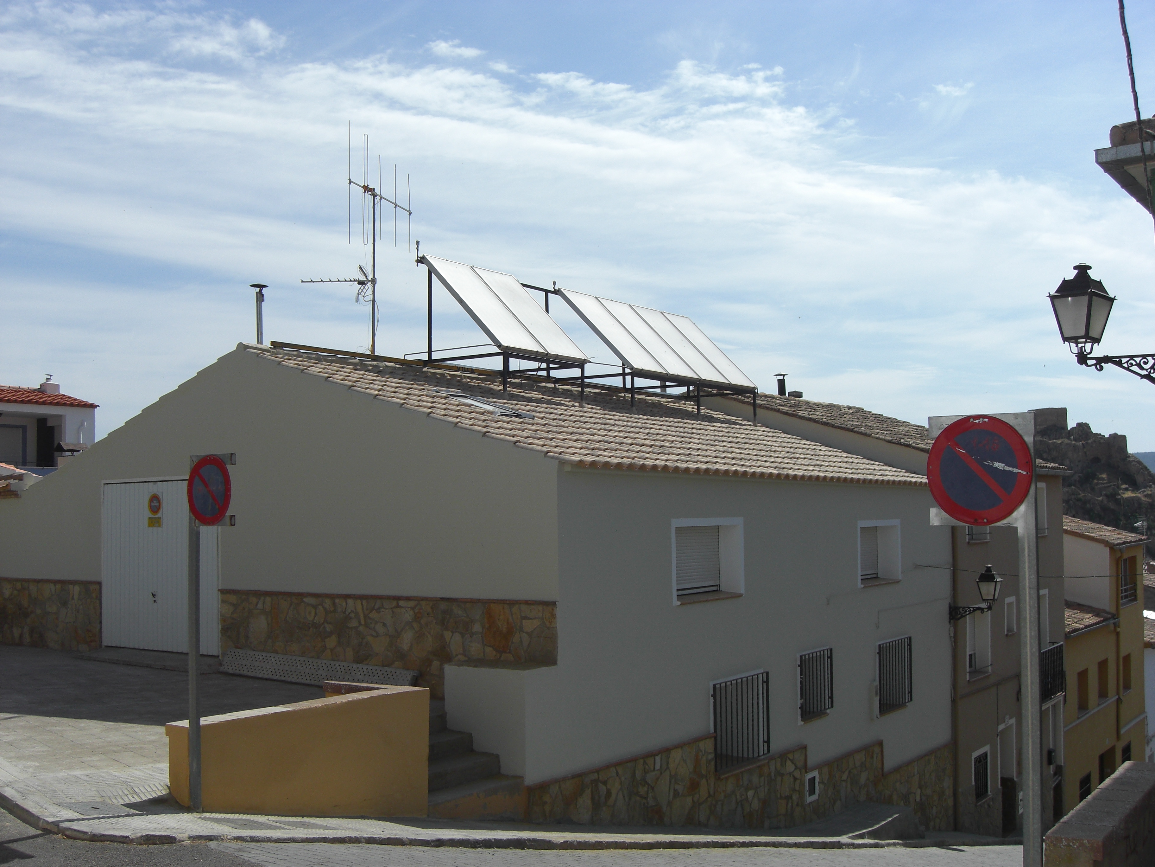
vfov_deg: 37.7
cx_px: 578
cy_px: 434
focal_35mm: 38
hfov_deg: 49.0
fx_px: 1268
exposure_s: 1/400
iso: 80
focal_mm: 7.9
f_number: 8
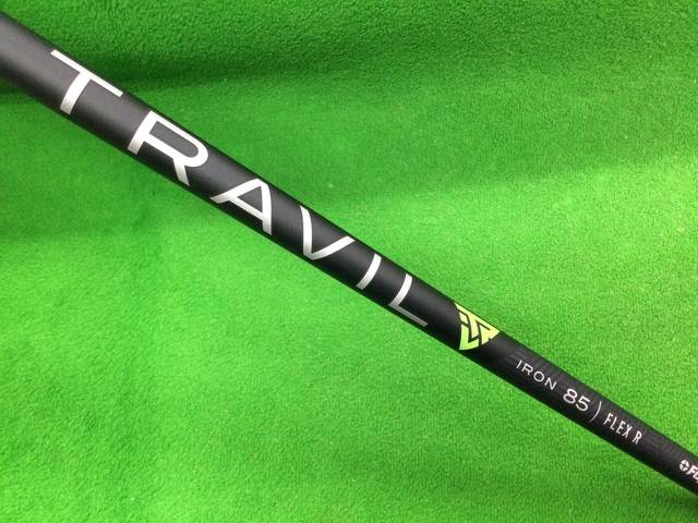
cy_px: 262
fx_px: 625
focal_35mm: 31
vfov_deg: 45.4
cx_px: 349
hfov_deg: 58.4
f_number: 2.4
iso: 200
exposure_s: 1/30
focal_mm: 3.3
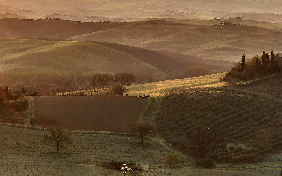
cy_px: -31
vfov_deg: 10.3
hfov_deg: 16.7
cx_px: 115
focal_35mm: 125
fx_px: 961
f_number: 22
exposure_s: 1/10
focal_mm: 42
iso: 200
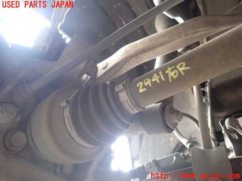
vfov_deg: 54.9
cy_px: 90
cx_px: 121
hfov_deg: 69.4
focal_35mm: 25
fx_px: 175
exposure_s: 1/40
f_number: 2
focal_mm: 4.5
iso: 200
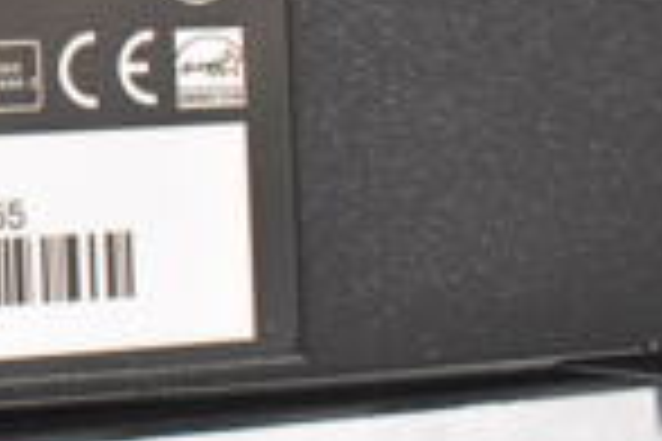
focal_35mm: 112
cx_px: -594
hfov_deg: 15.3
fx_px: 2059
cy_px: -86
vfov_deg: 12.0
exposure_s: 1/60
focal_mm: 18
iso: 2800
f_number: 4
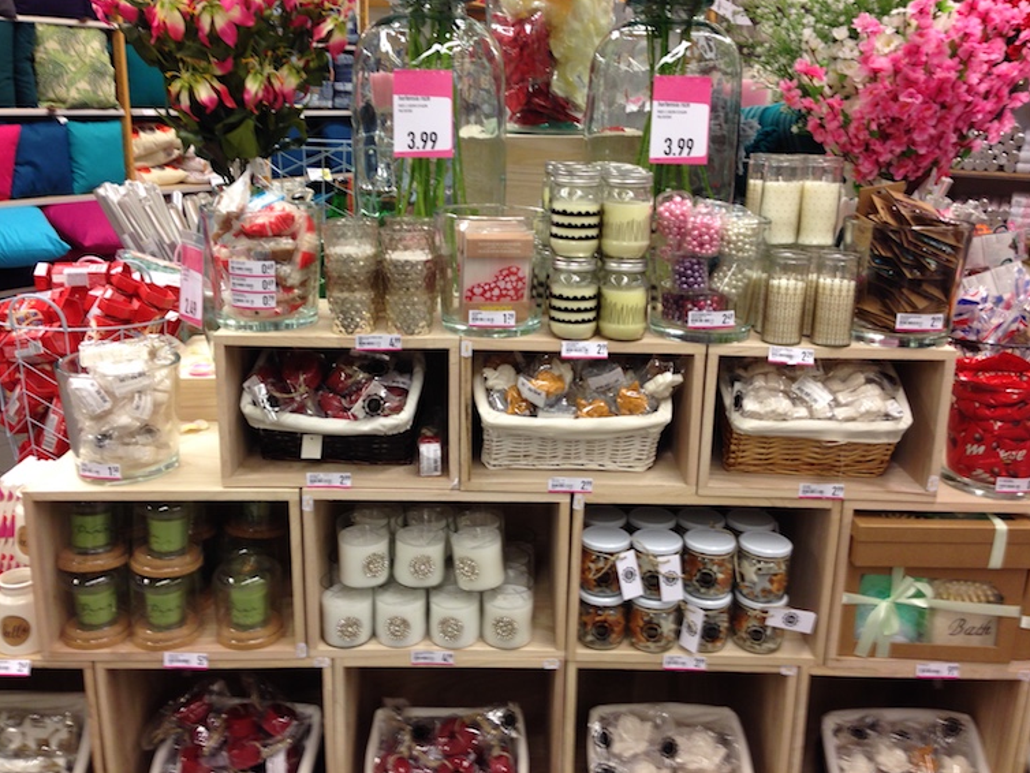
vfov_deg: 40.7
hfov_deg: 52.6
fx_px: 1042
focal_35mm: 35
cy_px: 367
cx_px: 512
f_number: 2.4
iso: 50
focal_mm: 4.12
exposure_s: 1/20
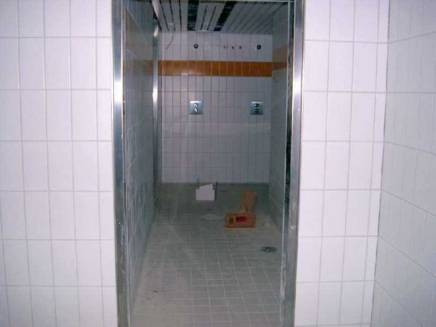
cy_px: 164
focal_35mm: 37
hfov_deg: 50.1
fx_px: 466
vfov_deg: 38.7
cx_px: 218
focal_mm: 7.6
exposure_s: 1/60
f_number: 2.6
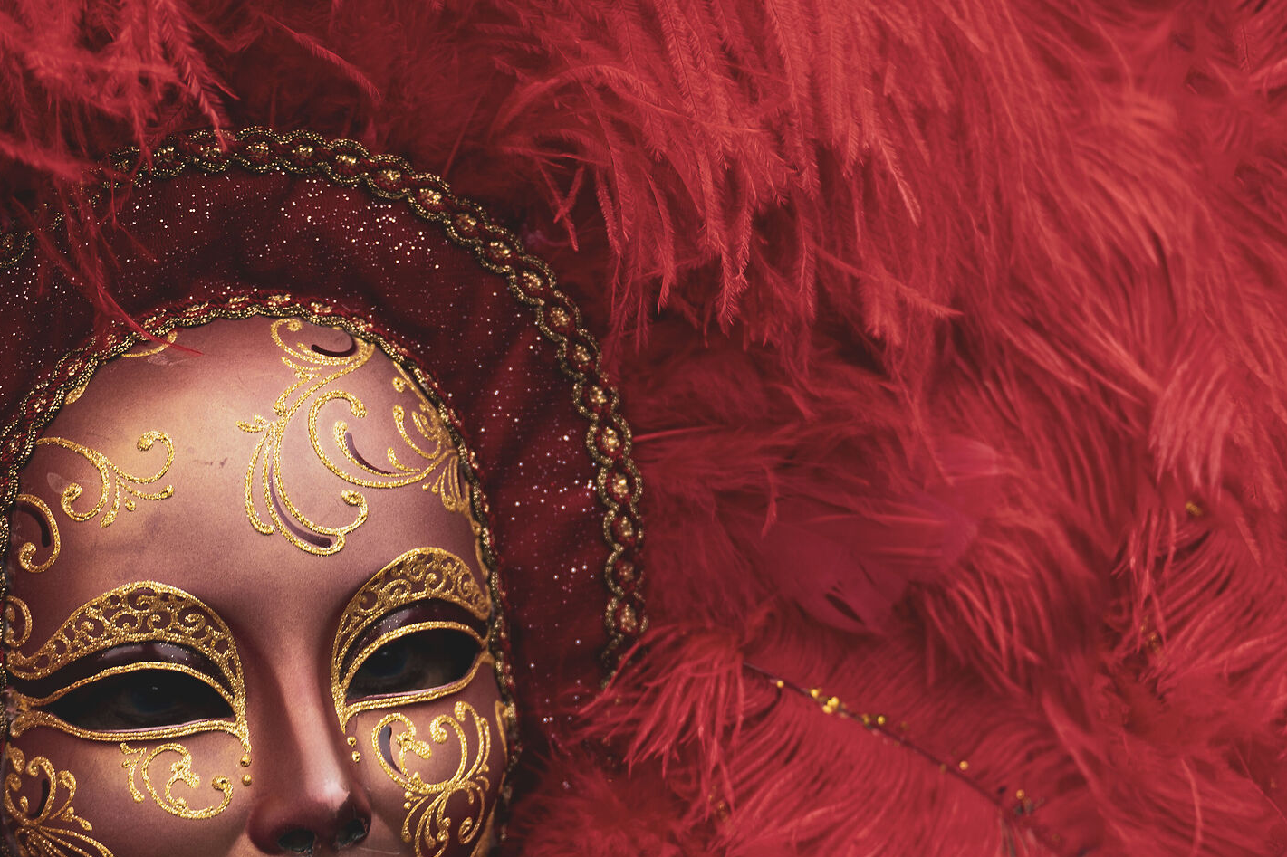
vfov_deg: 6.2
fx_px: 7971
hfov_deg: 9.2
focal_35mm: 223
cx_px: 545
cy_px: 521
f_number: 2.8
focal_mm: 132
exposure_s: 1/200
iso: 100
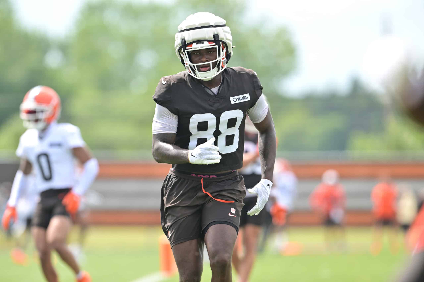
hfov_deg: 5.2
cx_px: 212
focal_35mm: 400
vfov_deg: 3.4
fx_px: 4711
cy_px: 141
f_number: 4
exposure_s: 1/2000
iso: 400
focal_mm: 400
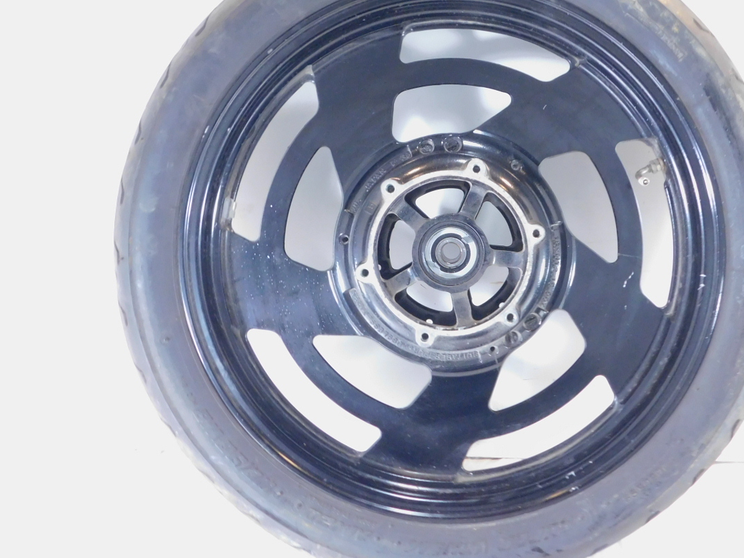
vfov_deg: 41.8
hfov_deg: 53.5
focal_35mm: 34
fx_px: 731
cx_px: 453
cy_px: 252
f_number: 3
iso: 400
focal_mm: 4
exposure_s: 1/13
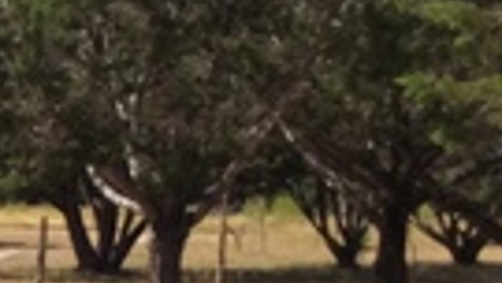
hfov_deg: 11.5
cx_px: -573
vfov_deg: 7.4
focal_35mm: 165
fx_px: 2197
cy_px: 153
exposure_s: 1/1244
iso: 32
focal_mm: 3.3
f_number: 2.4
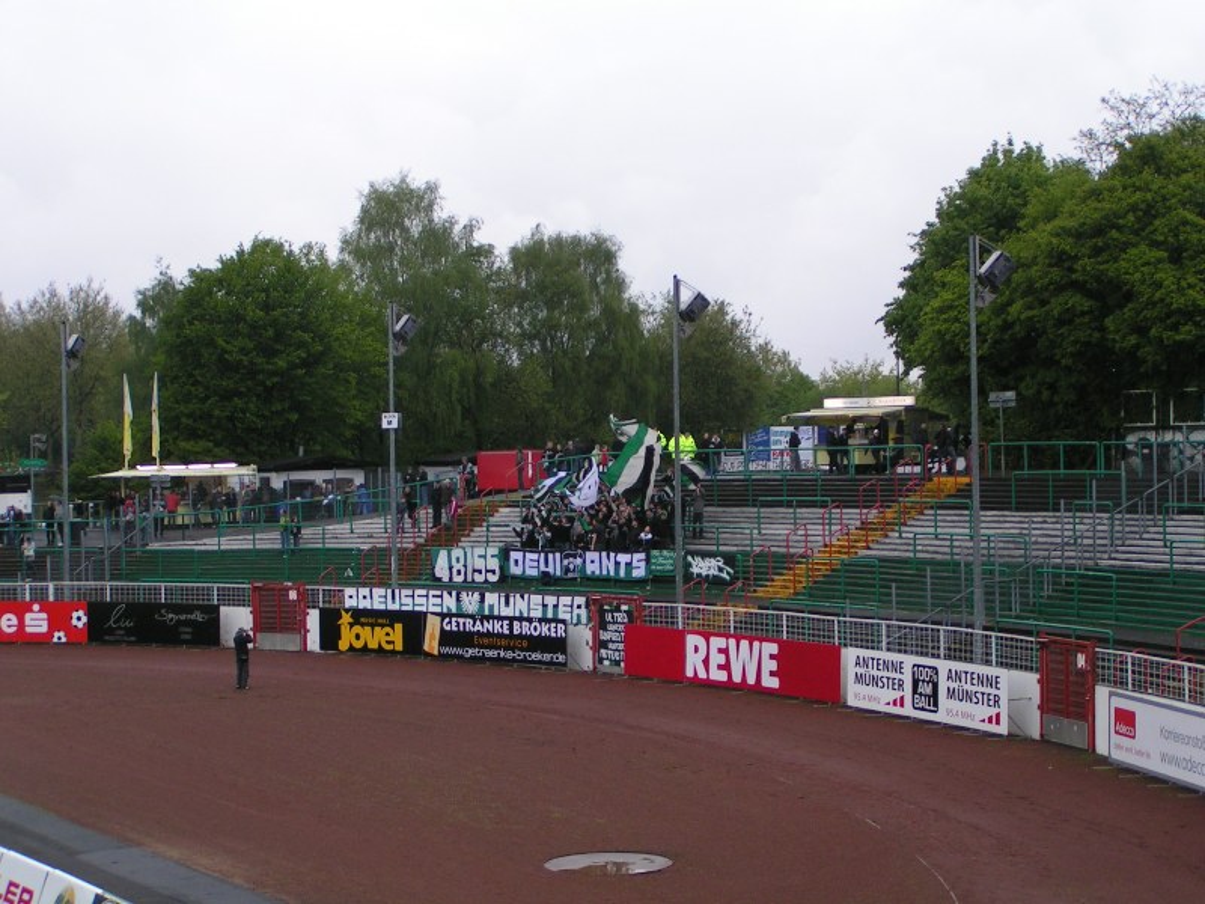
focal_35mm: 62
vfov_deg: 23.7
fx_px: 2158
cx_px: 602
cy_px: 452
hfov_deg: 31.2
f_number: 3.2
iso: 50
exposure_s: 1/80
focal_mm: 9.6
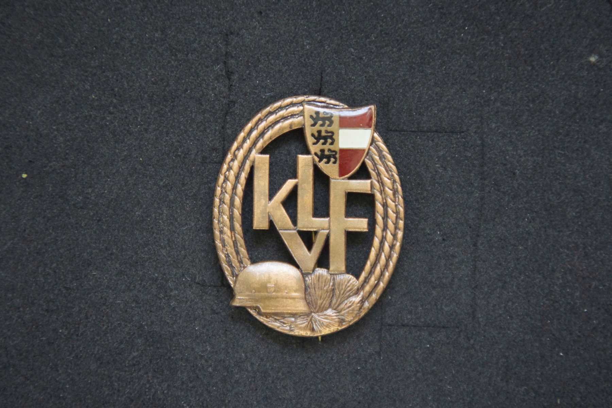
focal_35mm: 225
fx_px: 3825
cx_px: 306
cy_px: 204
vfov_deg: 6.1
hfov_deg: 9.1
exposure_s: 1/50
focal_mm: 150
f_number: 6.3
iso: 1600
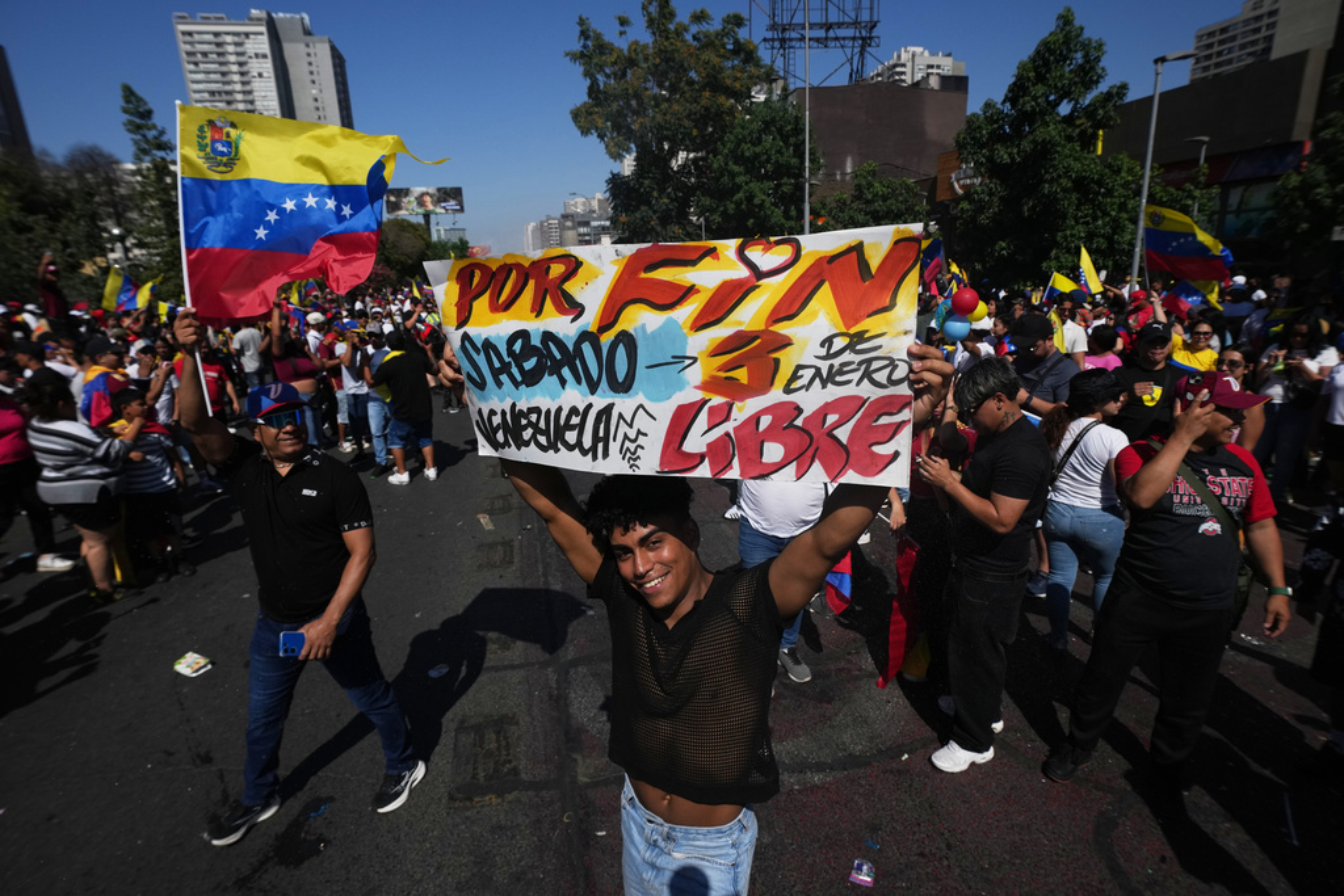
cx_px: 672
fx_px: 597
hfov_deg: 96.7
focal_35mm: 16
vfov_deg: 73.8
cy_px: 448
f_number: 5.6
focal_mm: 16
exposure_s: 1/10000
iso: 640
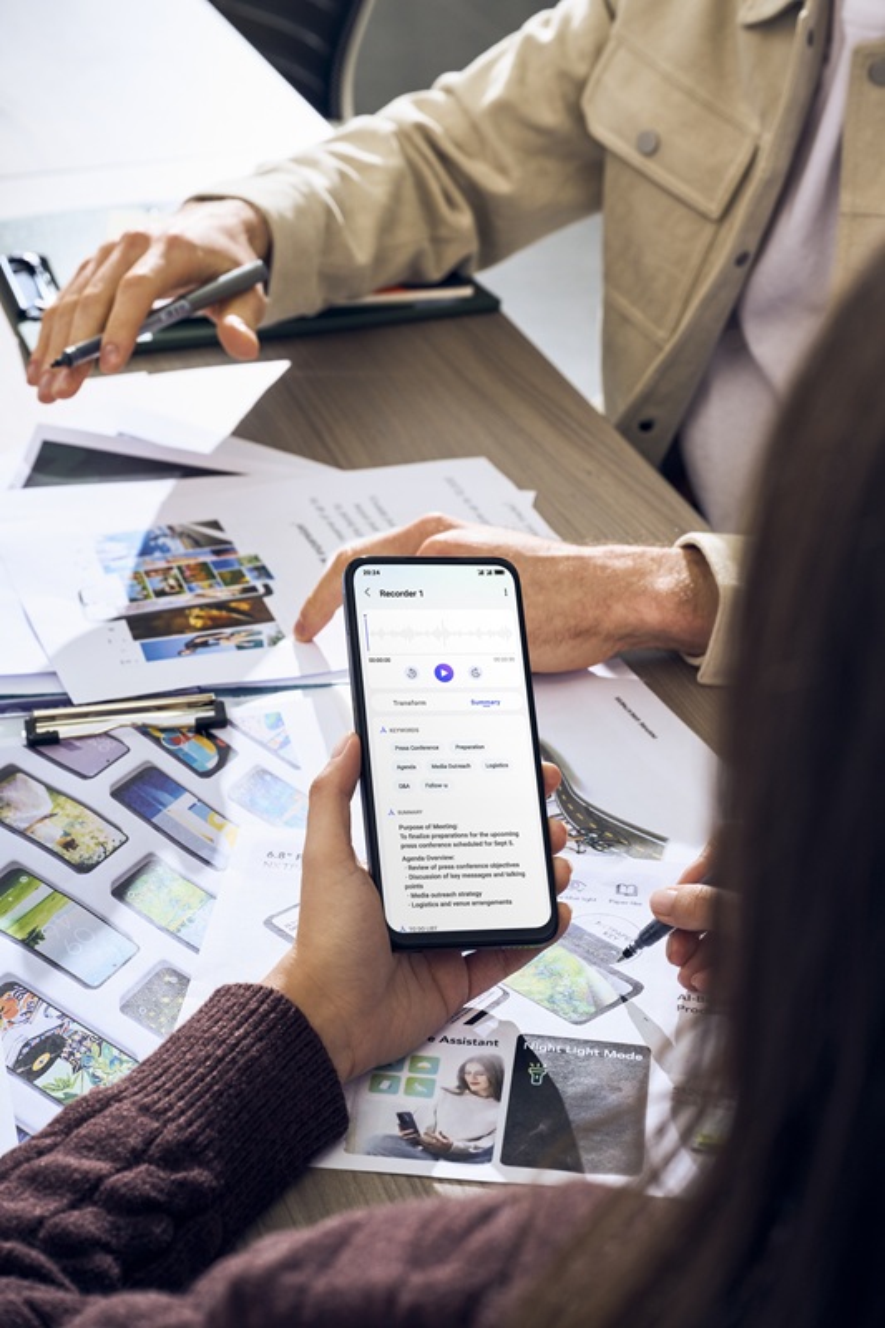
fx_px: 2472
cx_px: 442
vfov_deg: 30.1
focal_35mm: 67
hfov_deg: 20.3
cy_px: 664
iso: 320
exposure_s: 1/125
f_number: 8
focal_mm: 67
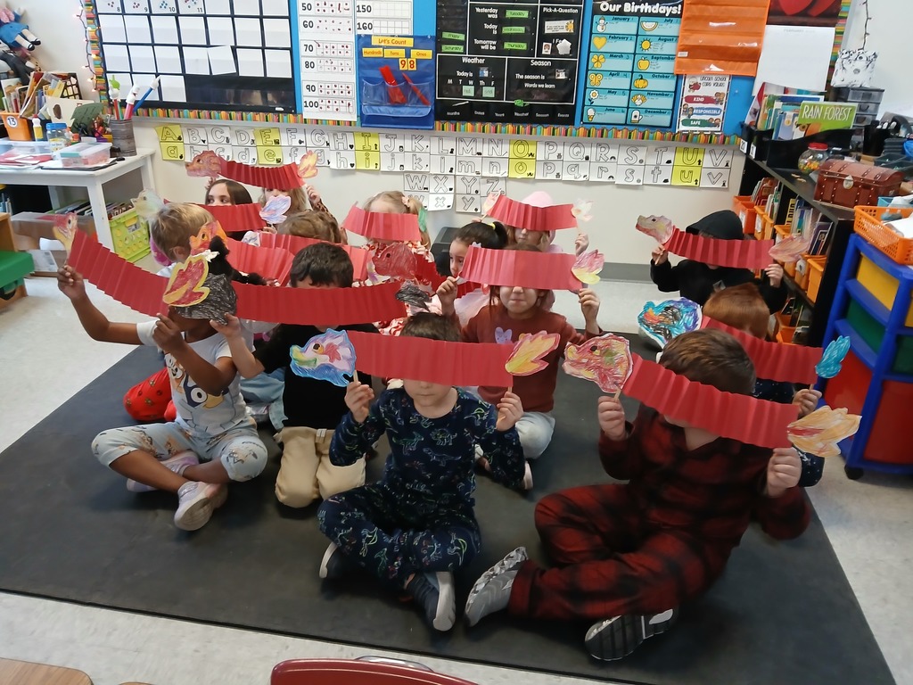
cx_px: 456
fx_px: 686
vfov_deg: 53.1
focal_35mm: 26
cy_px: 342
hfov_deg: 67.3
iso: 250
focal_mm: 3.98
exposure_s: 1/30
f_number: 1.8
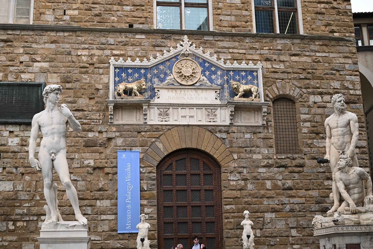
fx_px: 518
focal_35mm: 50
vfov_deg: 27.0
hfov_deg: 39.6
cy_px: 124
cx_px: 186
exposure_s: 1/1600
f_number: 2.8
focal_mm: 50
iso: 320
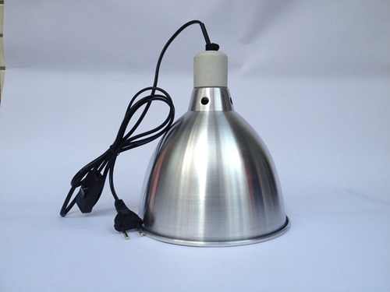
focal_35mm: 35
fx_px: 394
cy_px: 146
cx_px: 195
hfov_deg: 52.6
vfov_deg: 40.7
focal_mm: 4.28
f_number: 2.4
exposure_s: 1/60
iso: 64
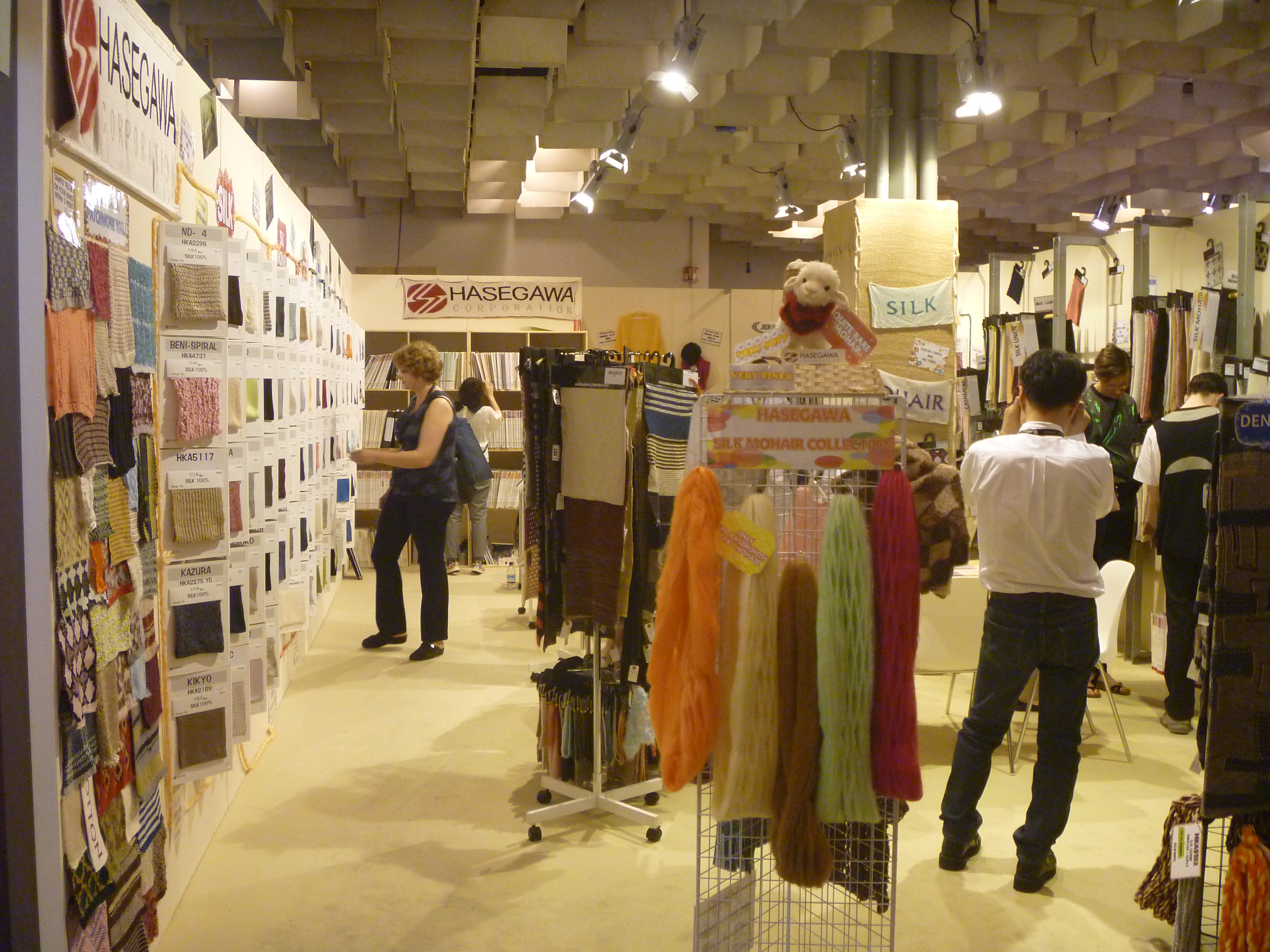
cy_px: 476
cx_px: 635
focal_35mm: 35
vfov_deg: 40.7
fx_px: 1284
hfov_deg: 52.6
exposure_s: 1/30
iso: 400
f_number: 3.5
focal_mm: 6.3
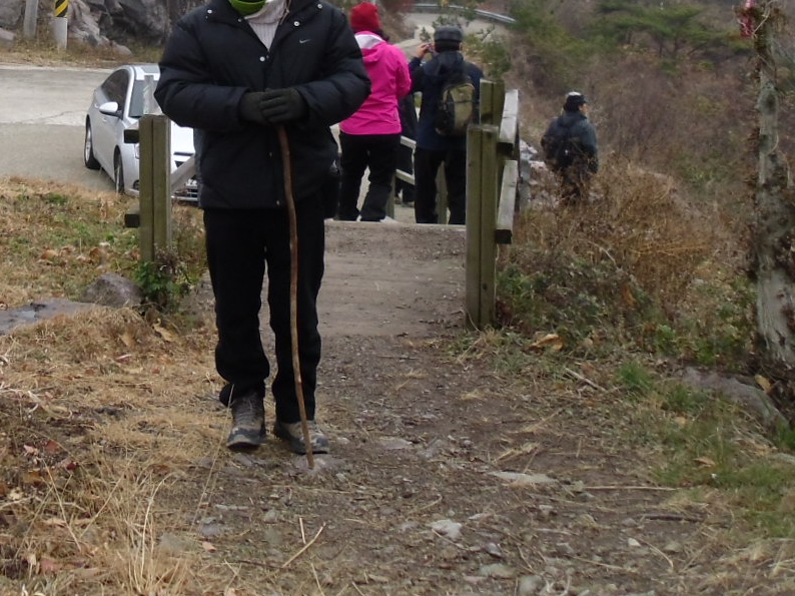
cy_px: -153
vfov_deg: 17.4
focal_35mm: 80
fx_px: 1837
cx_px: -14
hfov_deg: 23.3
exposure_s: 1/112
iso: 80
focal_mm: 5.6
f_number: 3.3
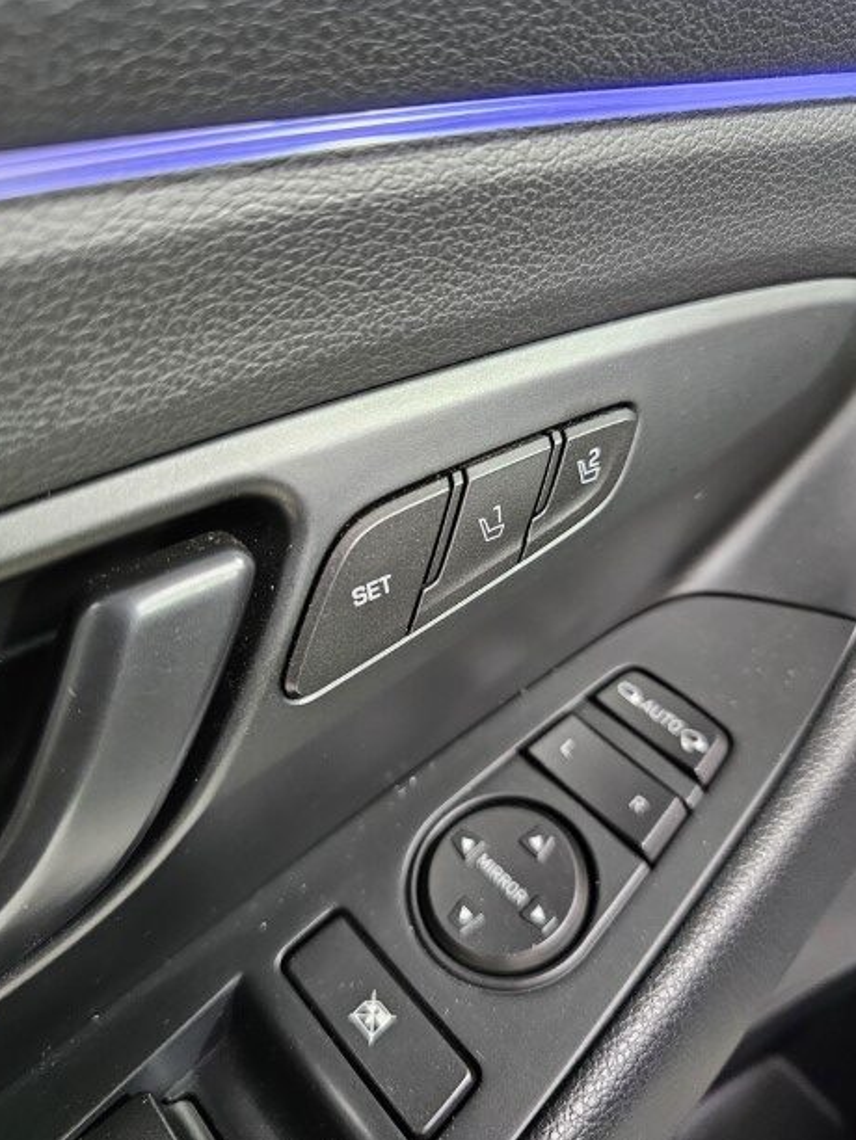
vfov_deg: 71.6
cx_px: 424
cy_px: 558
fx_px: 791
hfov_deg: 56.8
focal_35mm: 24
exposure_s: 1/100
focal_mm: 6.3
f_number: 1.7
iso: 1000
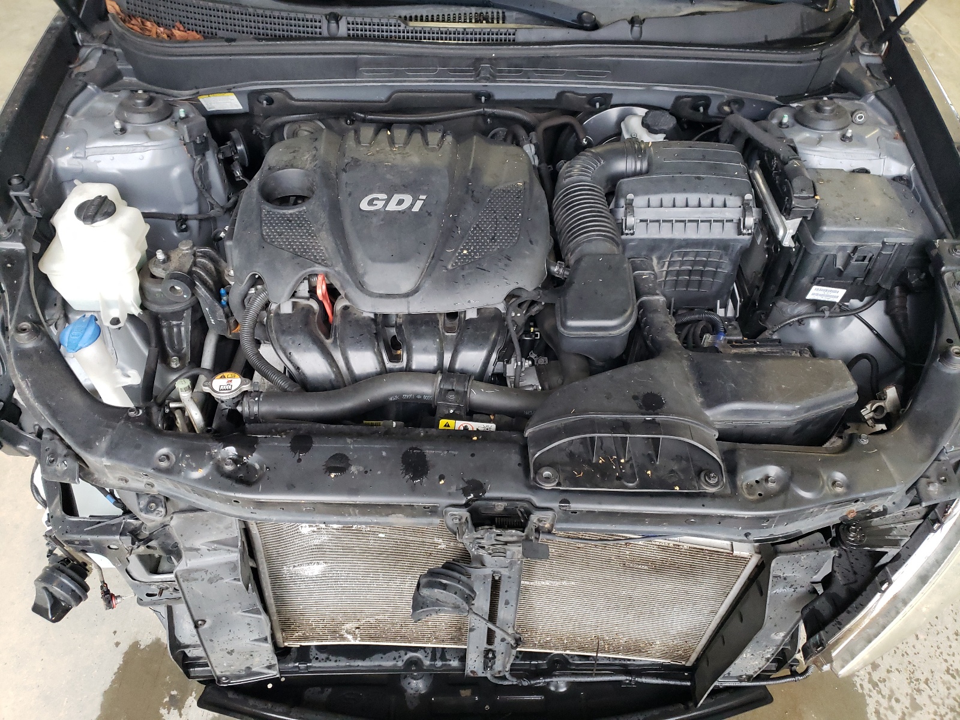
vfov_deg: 53.1
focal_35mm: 26
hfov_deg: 67.3
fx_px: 721
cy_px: 360
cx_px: 480
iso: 303
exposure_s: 1/60.2
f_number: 1.5
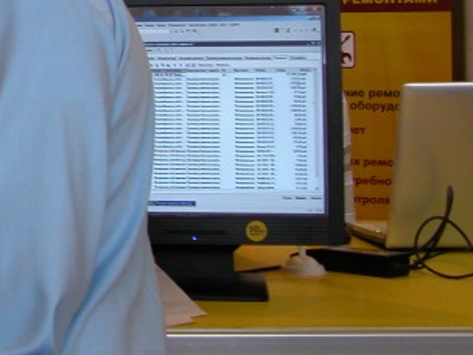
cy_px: -90
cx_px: -219
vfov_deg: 12.2
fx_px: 1612
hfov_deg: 15.5
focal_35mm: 118
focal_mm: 8.9
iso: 100
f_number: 2.8
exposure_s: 1/25.4
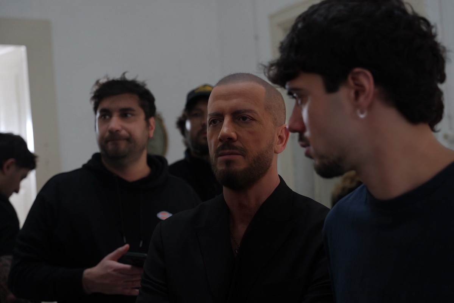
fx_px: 656
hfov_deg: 38.2
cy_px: 152
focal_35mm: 52
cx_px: 227
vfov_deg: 26.0
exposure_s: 1/160
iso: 2500
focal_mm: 52
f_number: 3.5
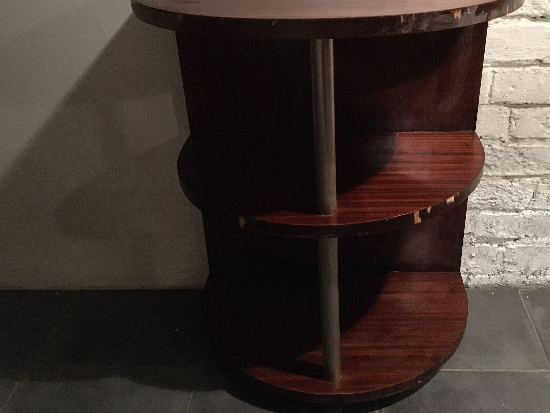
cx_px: 325
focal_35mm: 35
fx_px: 556
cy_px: 171
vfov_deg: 40.6
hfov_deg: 52.3
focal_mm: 4.15
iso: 320
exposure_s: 1/17
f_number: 2.2
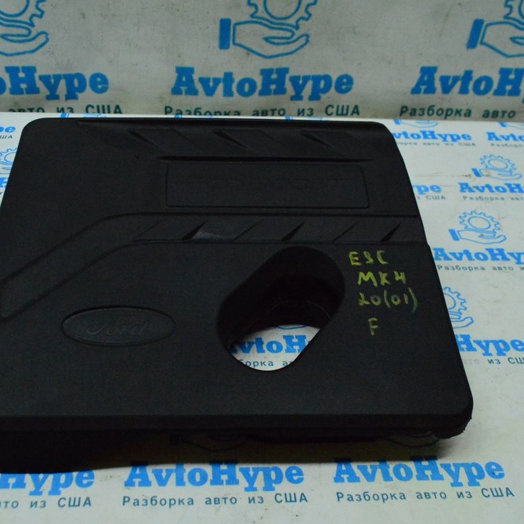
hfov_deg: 42.6
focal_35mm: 39
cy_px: 264
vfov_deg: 42.8
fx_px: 668
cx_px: 202
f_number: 6.3
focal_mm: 20
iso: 6400
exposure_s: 1/800
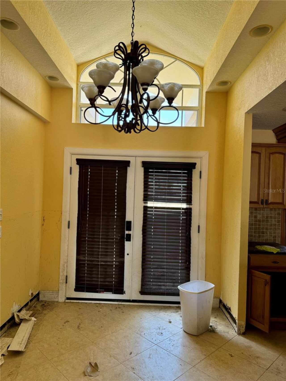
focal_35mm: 24
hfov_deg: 56.8
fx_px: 264
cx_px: 143
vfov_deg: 71.6
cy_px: 190
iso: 125
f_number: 1.78
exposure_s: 1/121
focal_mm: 6.76
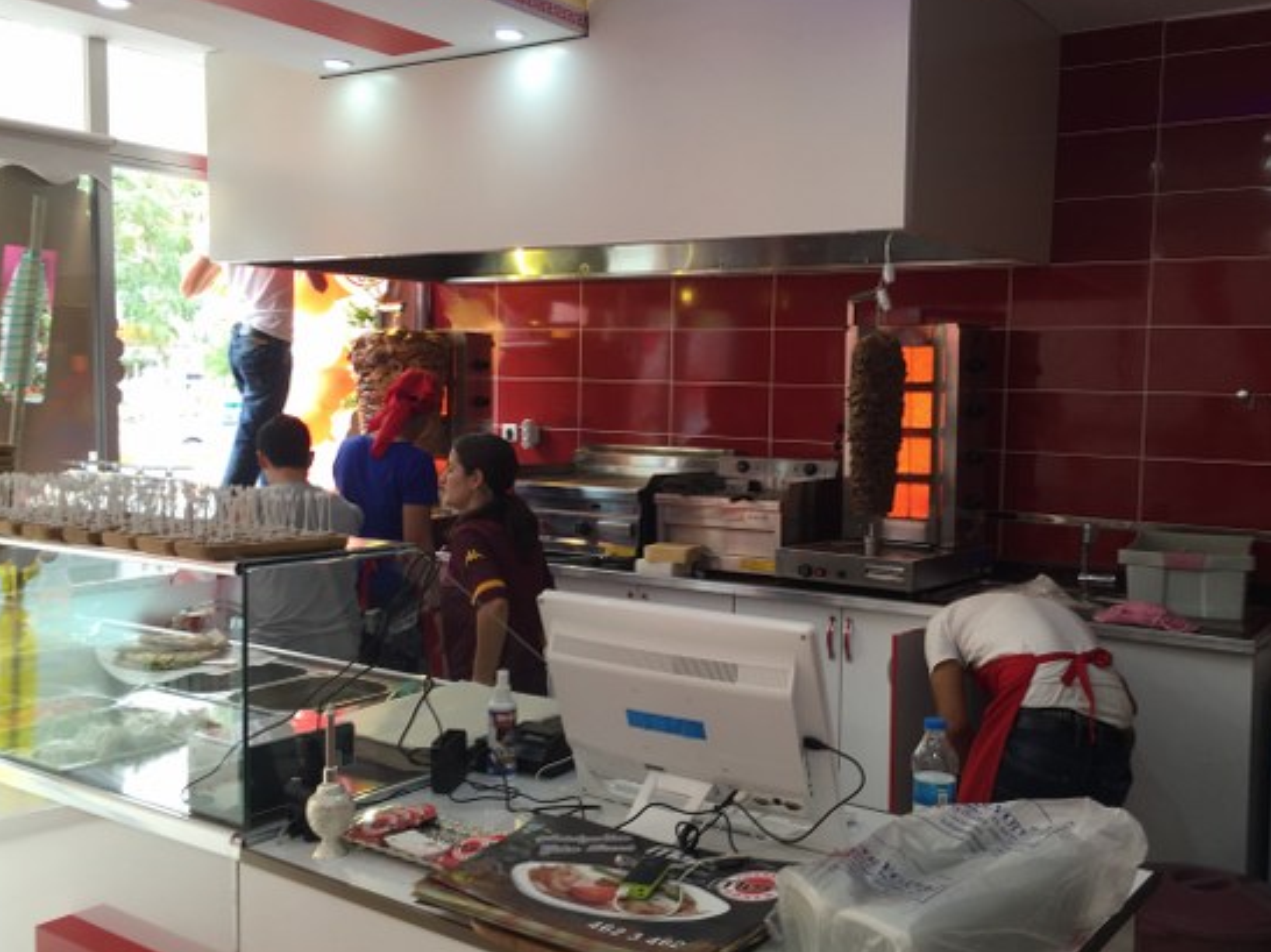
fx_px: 1248
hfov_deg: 53.9
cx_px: 701
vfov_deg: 41.8
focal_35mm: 34
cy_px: 486
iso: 40
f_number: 2.2
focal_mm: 4.15
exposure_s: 1/60
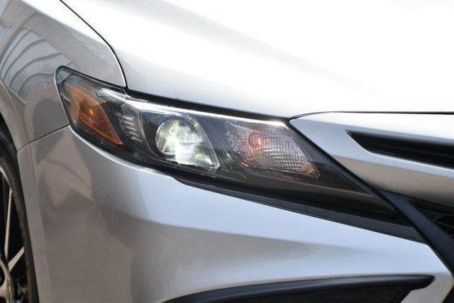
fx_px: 1854
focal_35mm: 147
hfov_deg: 14.0
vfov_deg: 9.3
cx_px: 227
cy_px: 152
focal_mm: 98
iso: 100
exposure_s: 1/400
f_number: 10
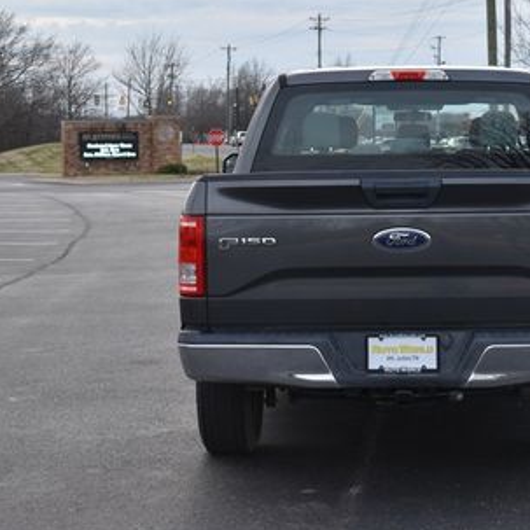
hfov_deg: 17.8
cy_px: 169
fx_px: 1680
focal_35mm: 97
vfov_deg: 17.9
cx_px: 418
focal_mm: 36
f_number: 6.3
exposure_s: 1/250
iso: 200
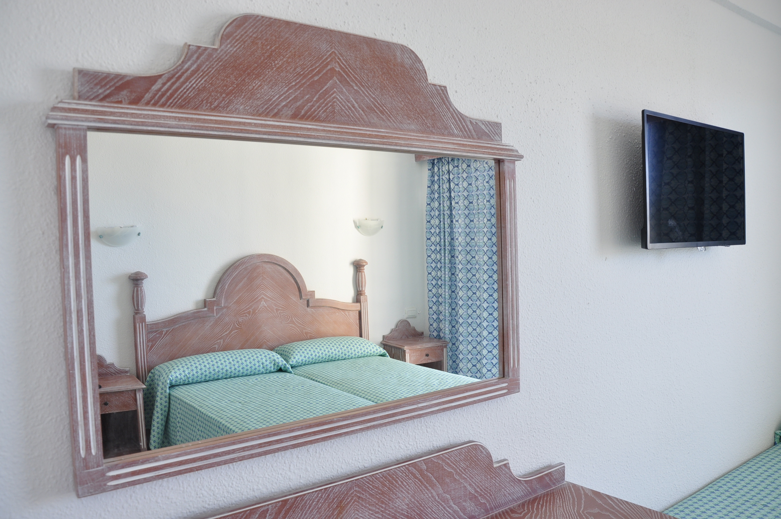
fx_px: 585
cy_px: 260
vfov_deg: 47.8
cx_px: 390
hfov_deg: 67.4
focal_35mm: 27
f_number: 7.1
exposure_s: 1/40
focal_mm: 18
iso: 400
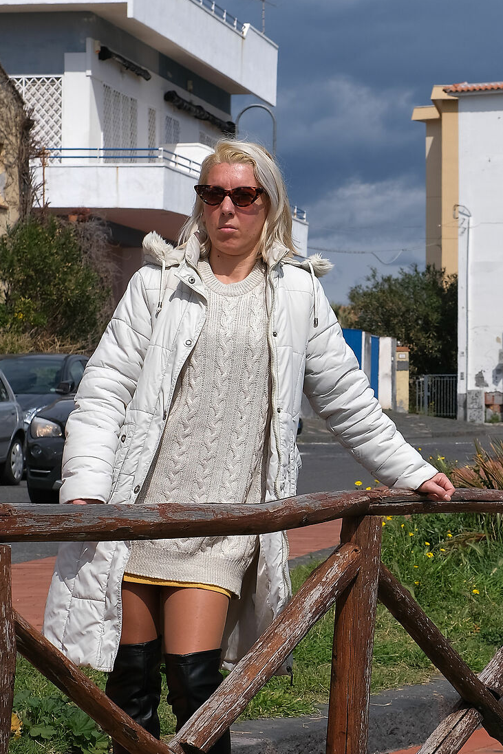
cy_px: 366
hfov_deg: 11.7
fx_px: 2432
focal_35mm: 116
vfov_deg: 17.6
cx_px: 464
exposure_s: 1/500
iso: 80
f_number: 7.1
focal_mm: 35
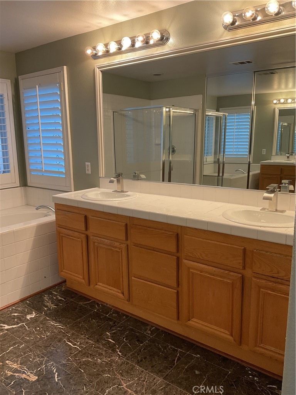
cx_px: 148
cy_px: 198
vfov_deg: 61.7
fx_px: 331
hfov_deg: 48.2
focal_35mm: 29
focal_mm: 3
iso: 64
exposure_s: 1/60
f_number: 1.8
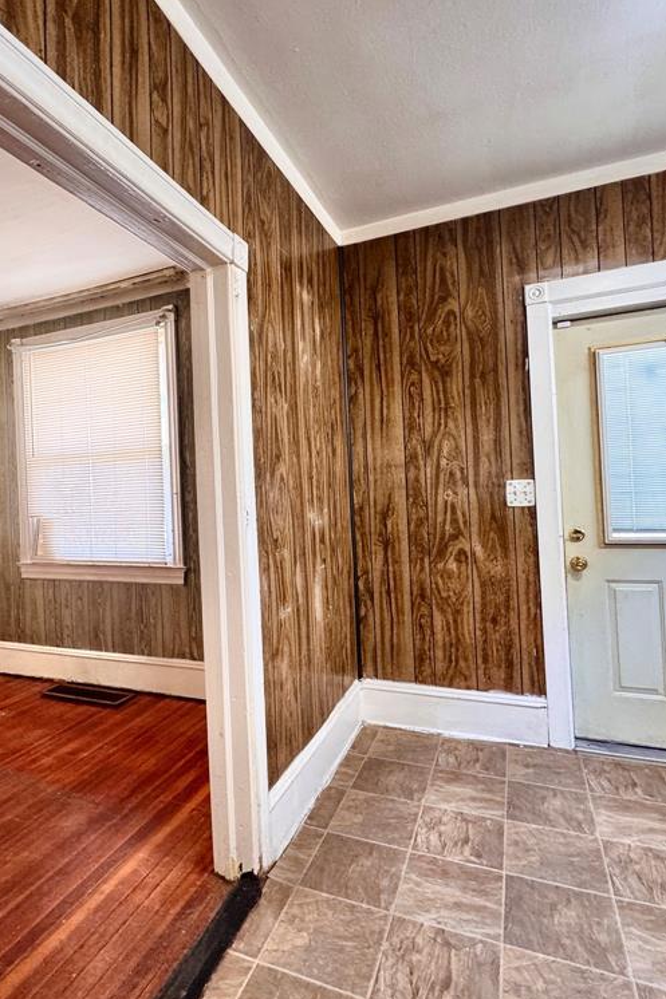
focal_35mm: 20
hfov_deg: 61.4
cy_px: 491
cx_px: 268
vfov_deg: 84.0
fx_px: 555
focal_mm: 2.22
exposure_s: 1/60
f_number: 2.2
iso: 200
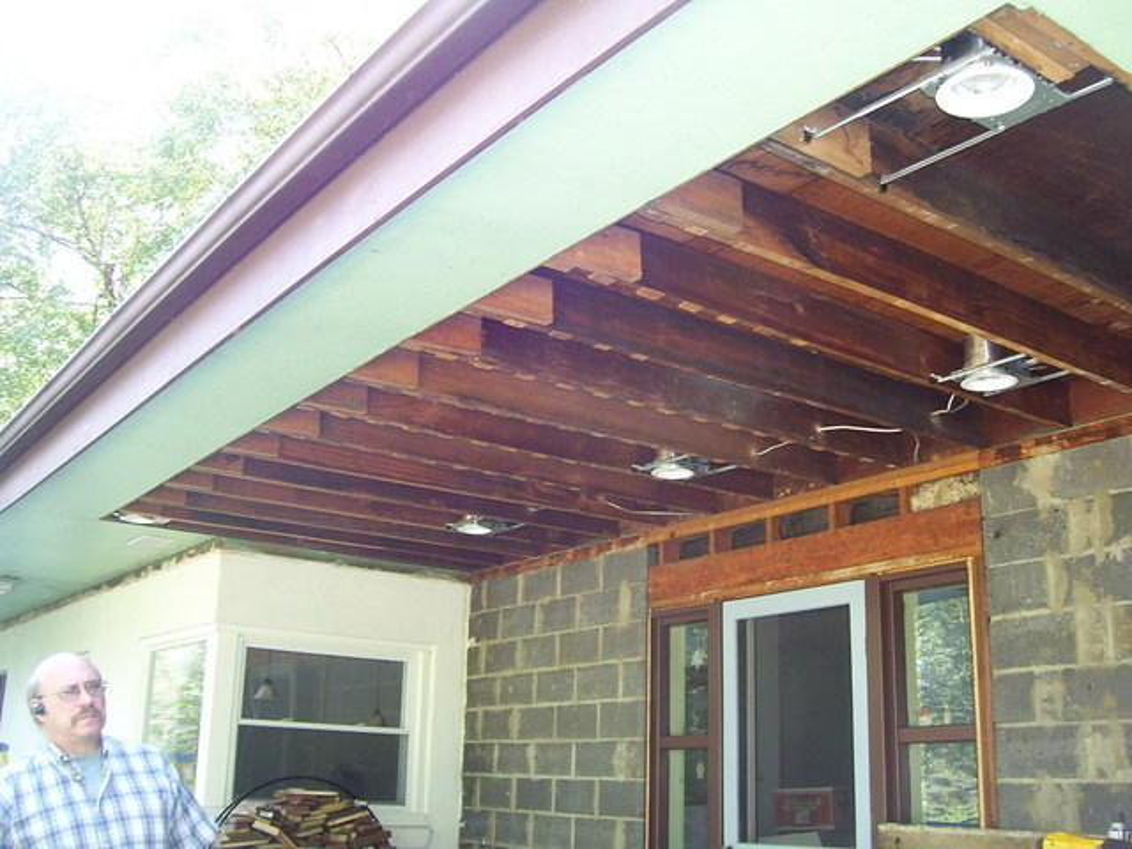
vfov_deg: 39.7
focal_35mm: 36
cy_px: 424
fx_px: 1177
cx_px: 566
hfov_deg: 51.4
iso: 200
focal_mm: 6
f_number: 2.7
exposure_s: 1/60
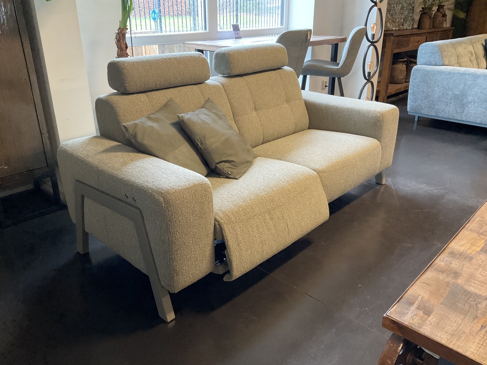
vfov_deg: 48.2
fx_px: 408
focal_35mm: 29
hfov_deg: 61.7
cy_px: 182
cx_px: 244
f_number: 1.8
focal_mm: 3
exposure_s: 1/50
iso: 200
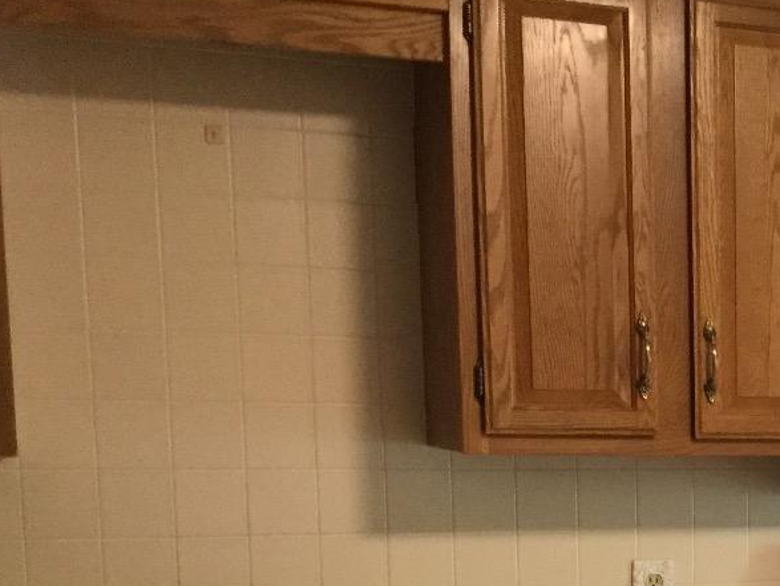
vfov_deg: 18.6
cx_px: 941
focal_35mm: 76
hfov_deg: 23.4
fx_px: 1714
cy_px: 659
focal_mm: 3.3
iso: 200
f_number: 2.4
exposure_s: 1/17
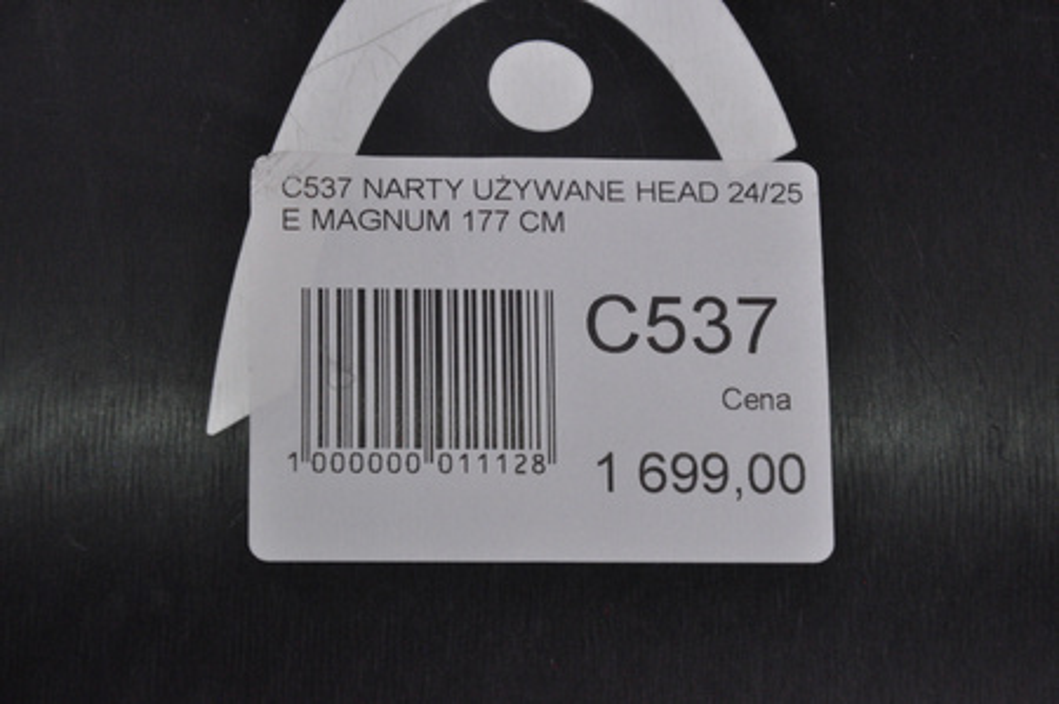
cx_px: 530
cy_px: 352
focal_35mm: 158
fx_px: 4628
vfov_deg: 8.7
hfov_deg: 13.1
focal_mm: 105
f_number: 8
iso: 3200
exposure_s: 1/125
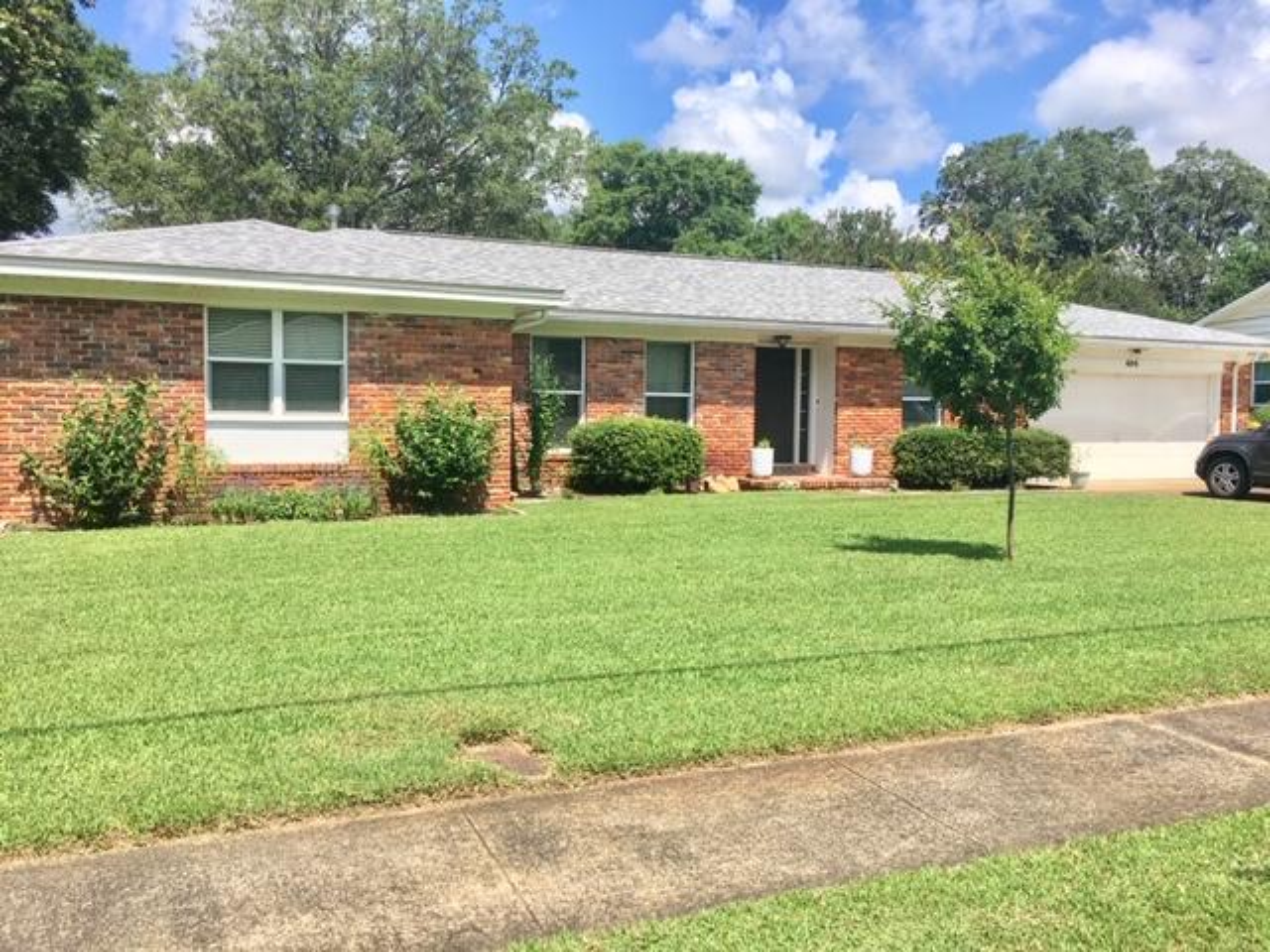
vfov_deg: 48.2
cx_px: 635
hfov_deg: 61.7
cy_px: 476
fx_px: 1064
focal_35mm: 29
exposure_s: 1/1876
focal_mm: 4.15
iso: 25
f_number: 2.2
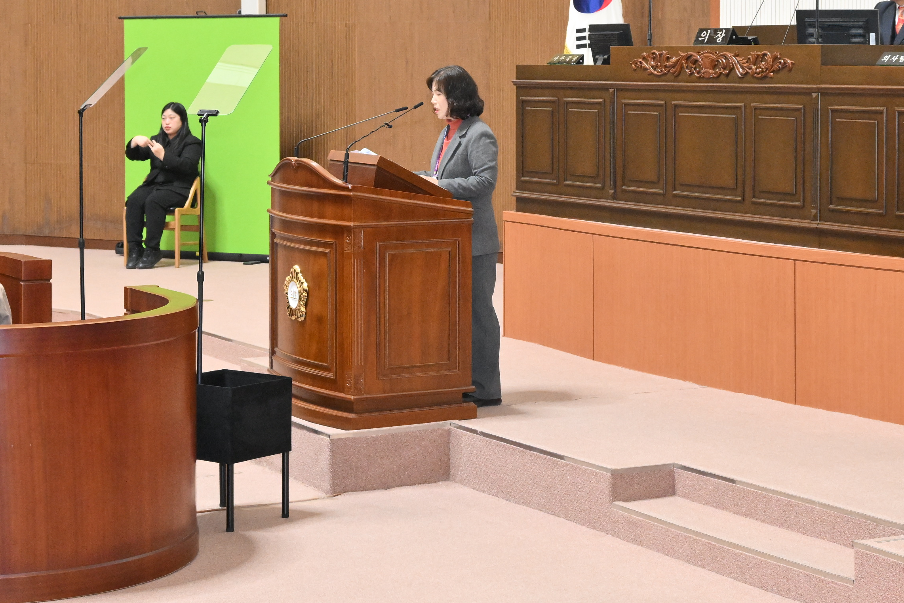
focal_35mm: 85
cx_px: 455
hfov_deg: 23.9
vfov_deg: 15.9
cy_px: 90
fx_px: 2134
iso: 5000
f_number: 6.3
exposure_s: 1/250
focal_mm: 47
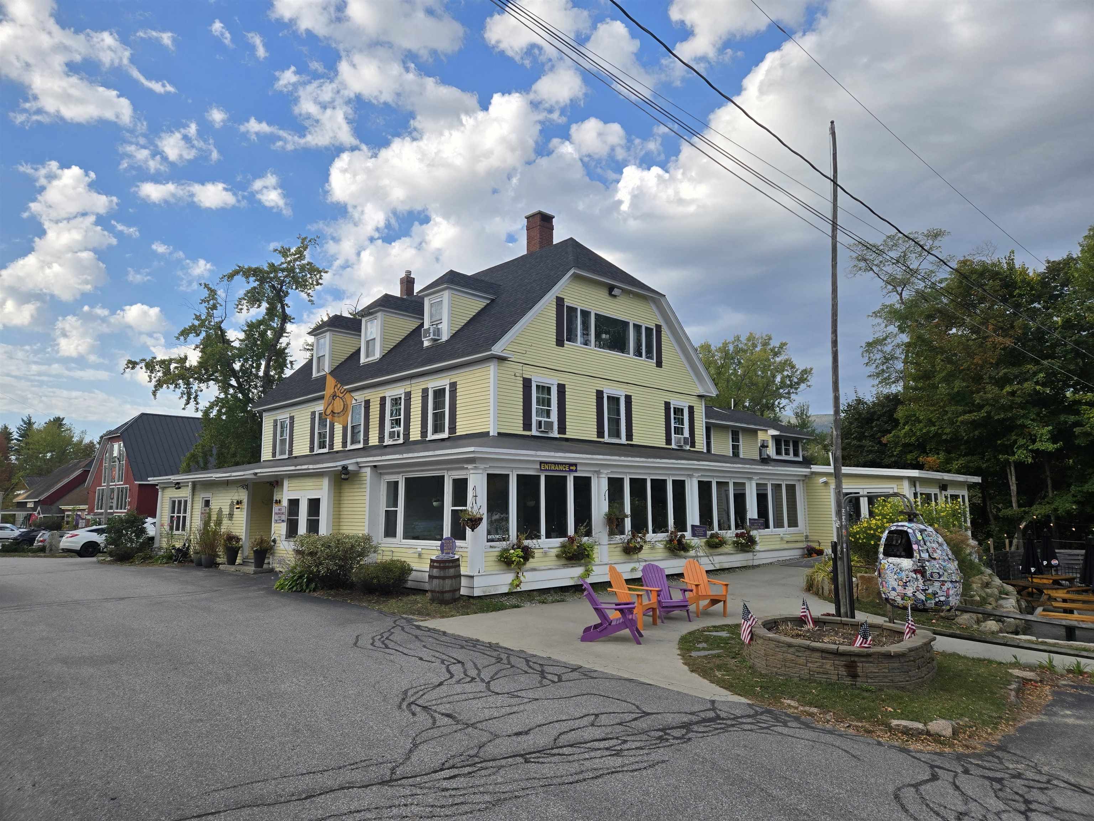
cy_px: 410
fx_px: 727
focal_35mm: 23
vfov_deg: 58.9
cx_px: 547
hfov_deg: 73.9
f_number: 1.8
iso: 64
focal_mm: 5.4
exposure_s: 1/2921
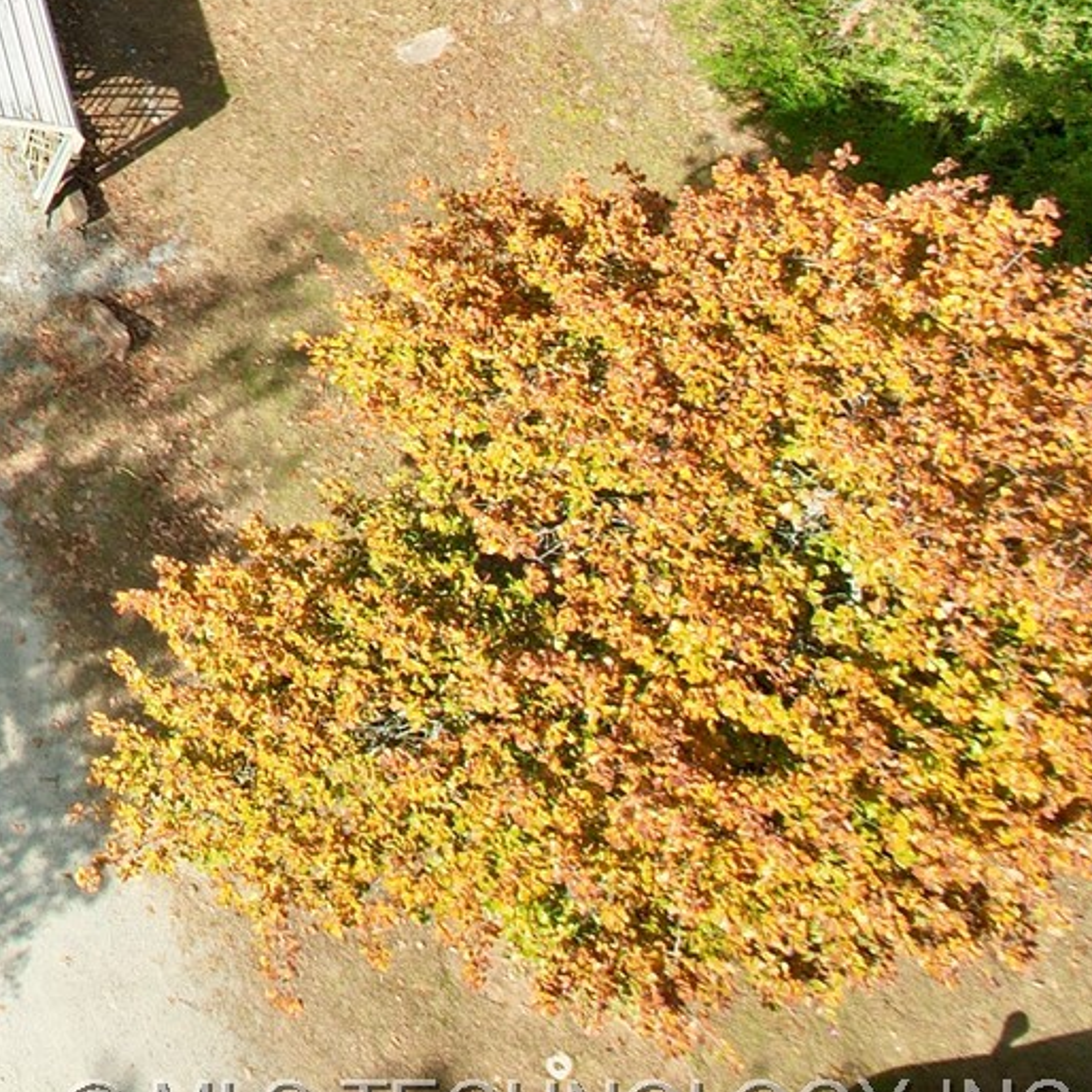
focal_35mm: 74
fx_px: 2641
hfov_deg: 18.4
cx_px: -865
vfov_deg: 21.5
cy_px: -248
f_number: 2.8
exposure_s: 1/725
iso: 100
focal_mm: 8.38
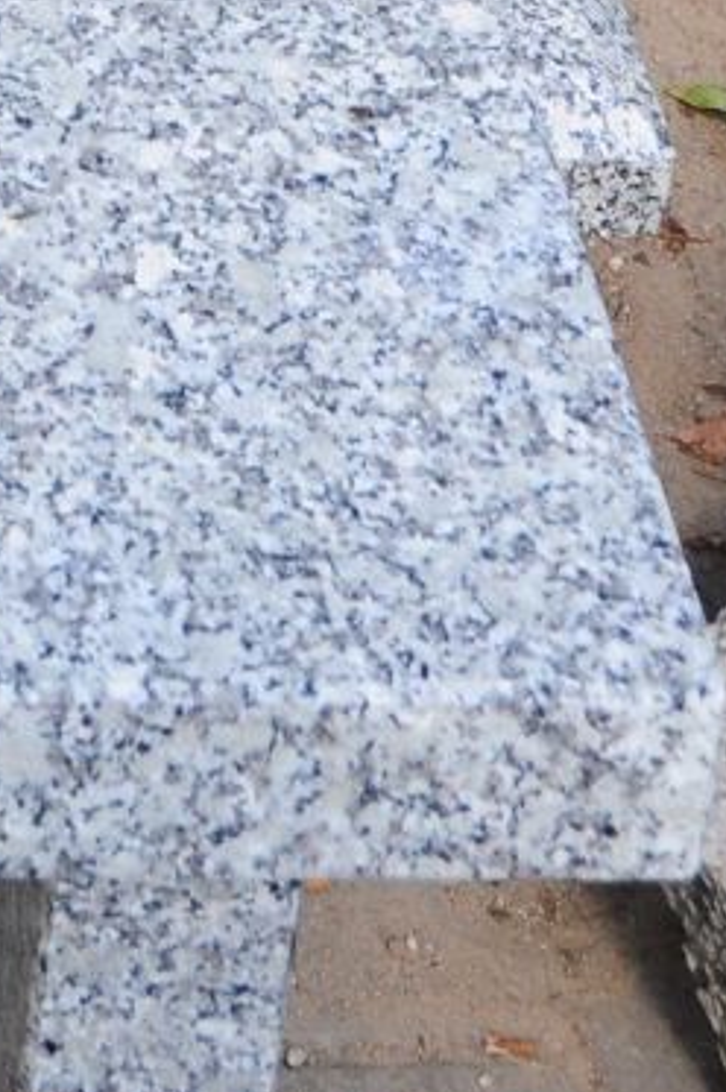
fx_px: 6273
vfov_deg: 9.1
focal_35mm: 207
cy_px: -1394
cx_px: -910
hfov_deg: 6.4
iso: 400
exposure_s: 1/250
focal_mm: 24
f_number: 7.1
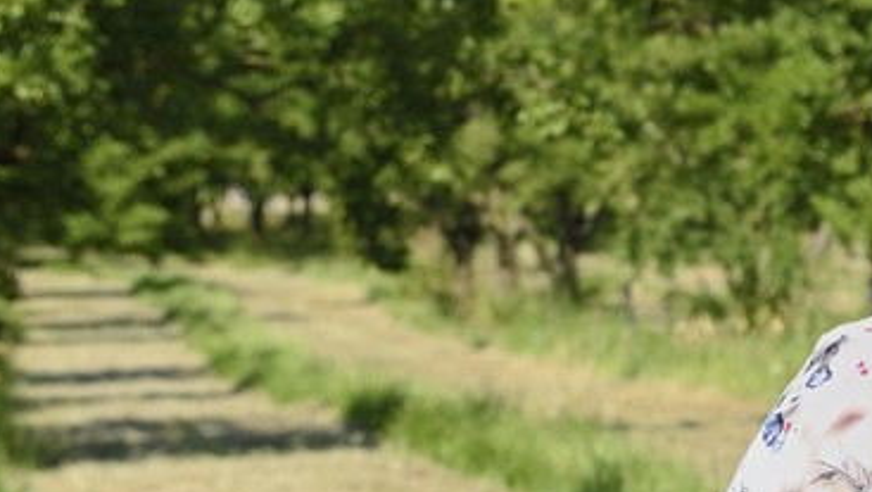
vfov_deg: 5.5
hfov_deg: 9.1
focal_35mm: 219
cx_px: 1887
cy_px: 594
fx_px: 5067
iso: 200
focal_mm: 48
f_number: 9
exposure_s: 1/320
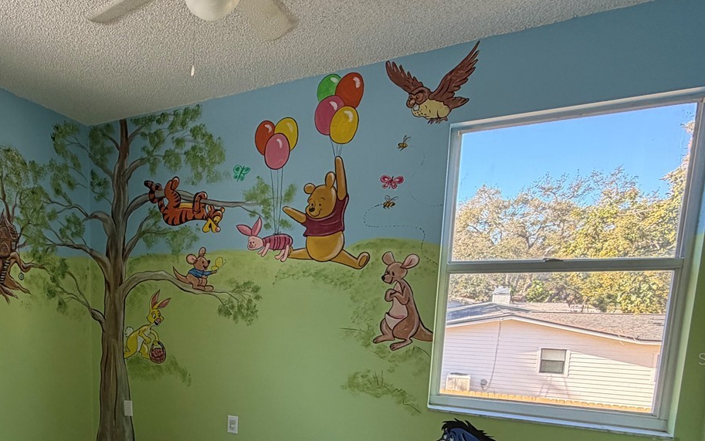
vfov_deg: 45.0
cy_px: 358
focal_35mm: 26
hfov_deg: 64.9
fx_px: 500
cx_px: 154
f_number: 2.2
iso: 125
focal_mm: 2.22
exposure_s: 1/121
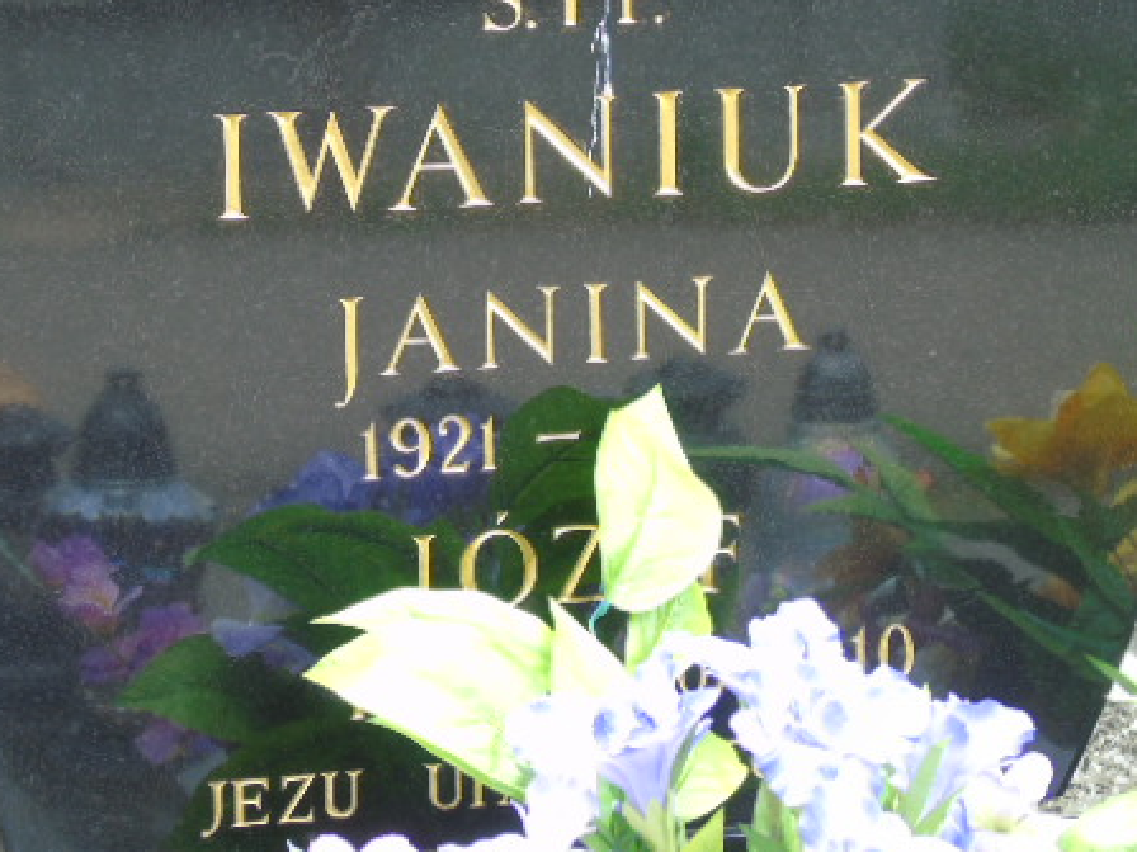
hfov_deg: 11.2
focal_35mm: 177
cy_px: 383
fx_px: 5814
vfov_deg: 8.4
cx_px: 510
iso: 80
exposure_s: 1/60
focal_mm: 22
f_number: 4.6
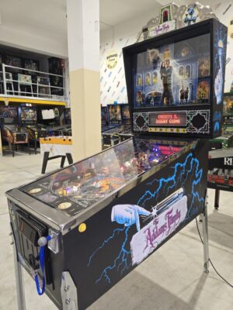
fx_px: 206
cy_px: 155
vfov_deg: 73.9
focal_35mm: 23
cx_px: 116
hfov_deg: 58.9
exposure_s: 1/100
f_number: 1.7
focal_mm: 6.3
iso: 100
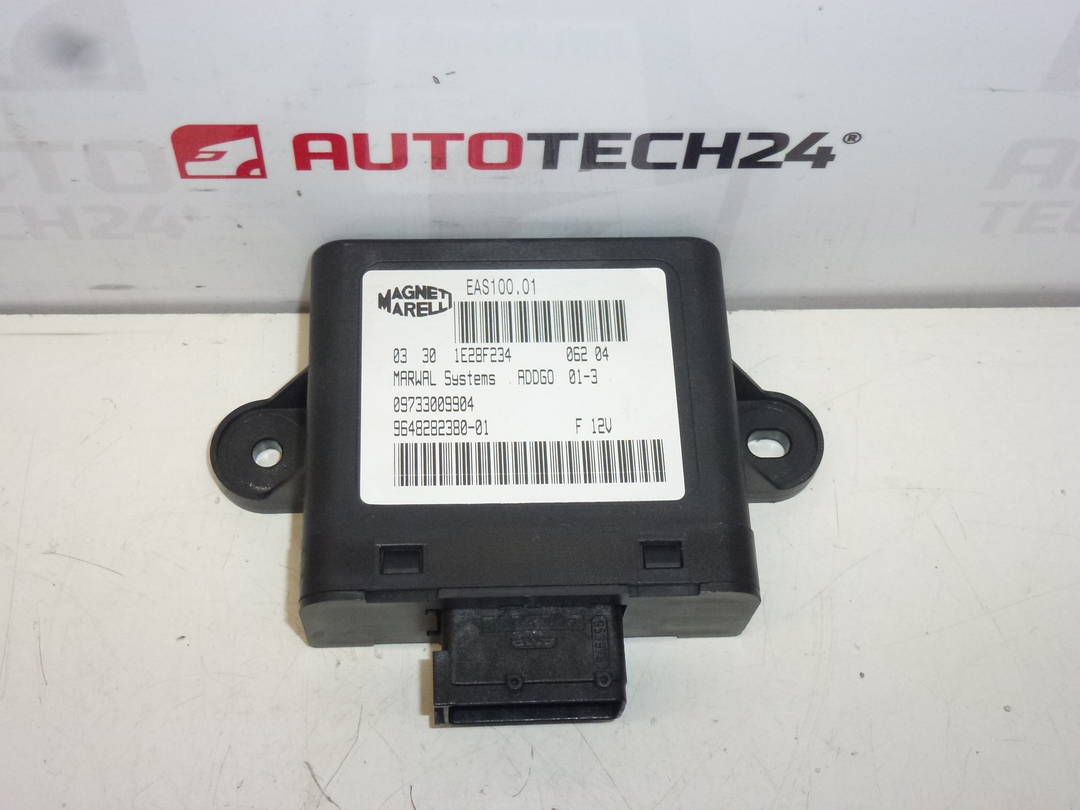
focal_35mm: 45
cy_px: 405
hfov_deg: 42.1
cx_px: 540
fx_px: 1404
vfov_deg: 32.2
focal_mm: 8
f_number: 4
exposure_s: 1/320
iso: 400
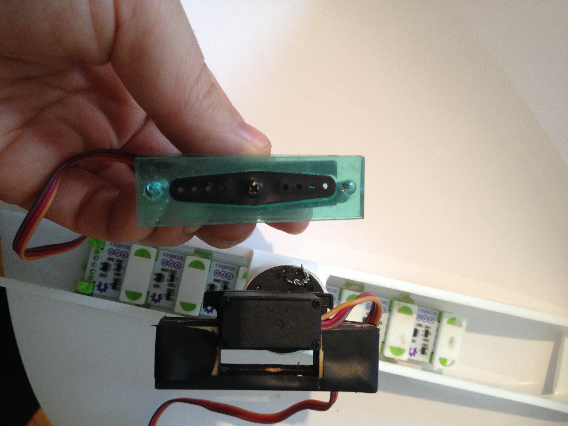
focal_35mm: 35
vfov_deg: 40.7
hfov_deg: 52.6
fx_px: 574
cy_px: 213
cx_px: 284
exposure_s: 1/20
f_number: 2.4
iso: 160
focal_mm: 4.28
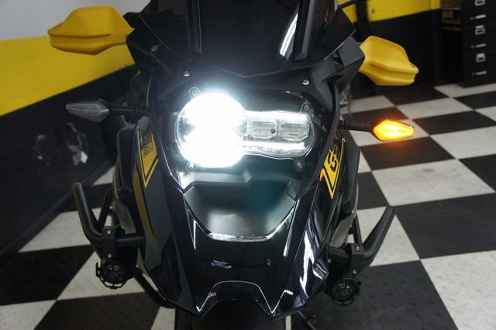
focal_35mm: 30
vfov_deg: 43.6
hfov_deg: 62.0
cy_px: 165
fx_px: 413
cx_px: 248
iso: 1600
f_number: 4
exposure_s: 1/250
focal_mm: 20
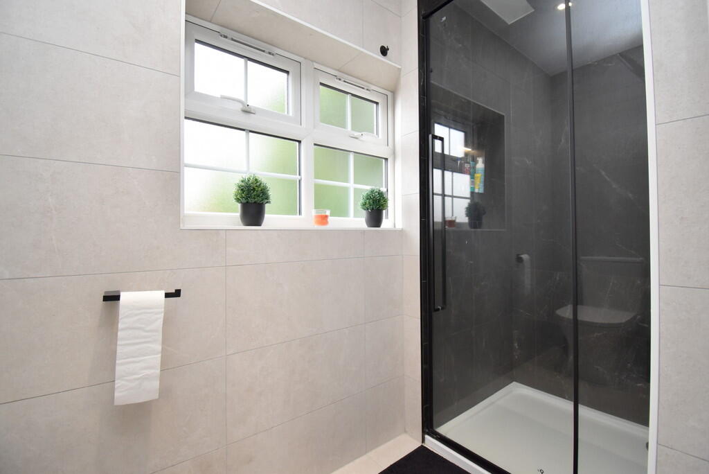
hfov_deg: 100.4
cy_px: 237
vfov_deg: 77.4
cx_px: 354
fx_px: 296
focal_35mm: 15
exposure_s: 1/125
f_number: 4.5
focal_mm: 10
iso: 800
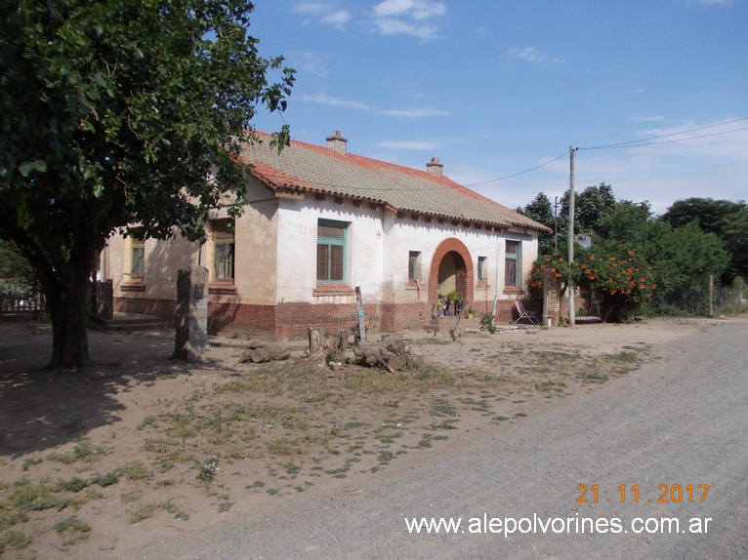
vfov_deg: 49.7
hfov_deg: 63.5
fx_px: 605
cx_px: 374
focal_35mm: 28
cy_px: 280
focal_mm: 4
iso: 80
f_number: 5.4
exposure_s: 1/500
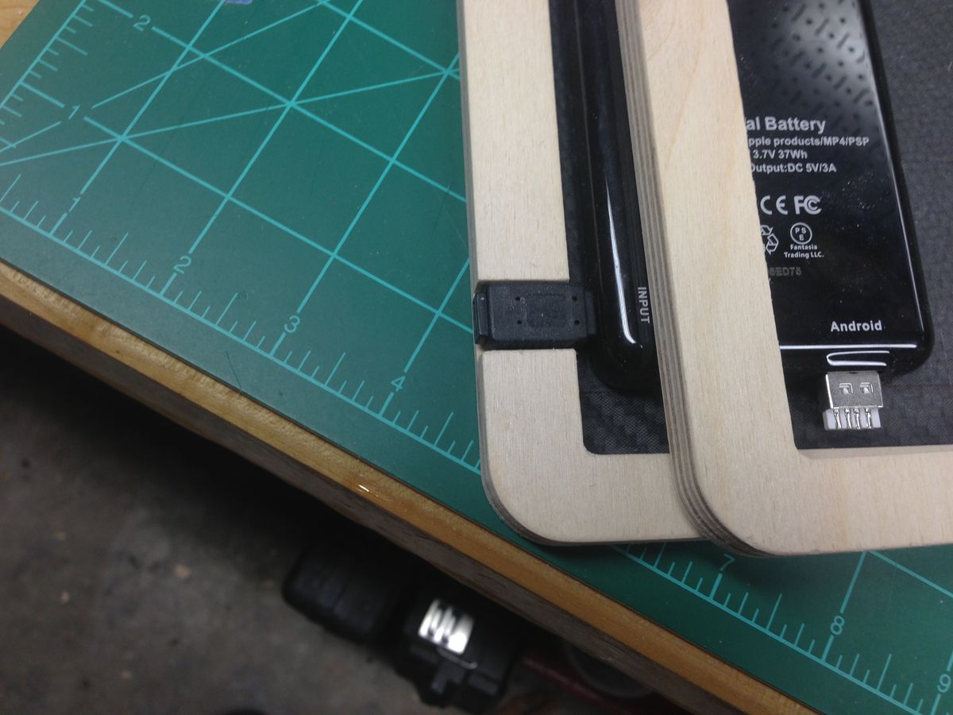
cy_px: 358
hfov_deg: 55.4
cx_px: 476
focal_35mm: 33
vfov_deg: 42.9
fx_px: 909
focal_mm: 4.13
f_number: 2.4
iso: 64
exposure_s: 1/40
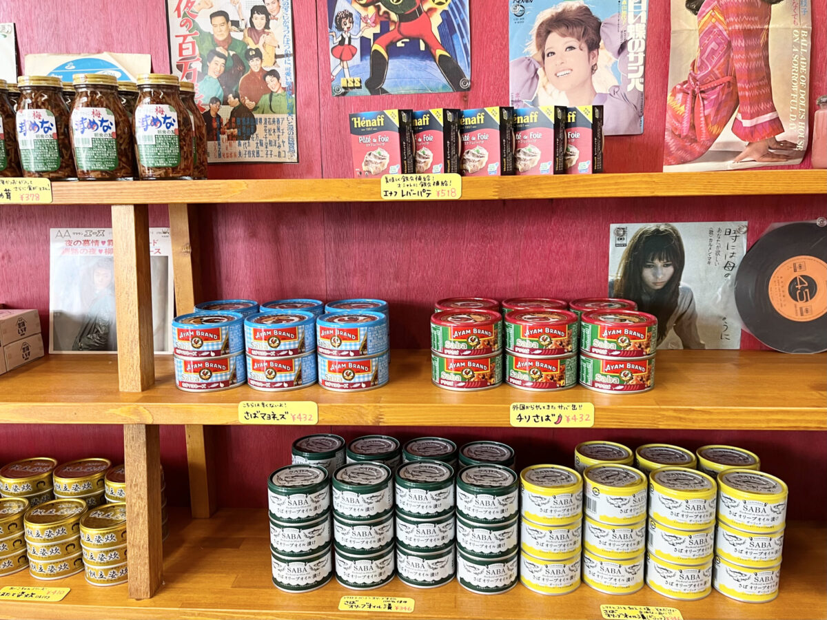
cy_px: 310
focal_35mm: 26
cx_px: 414
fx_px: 621
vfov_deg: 53.1
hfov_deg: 67.3
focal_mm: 5.1
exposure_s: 1/50
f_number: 1.6
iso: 80
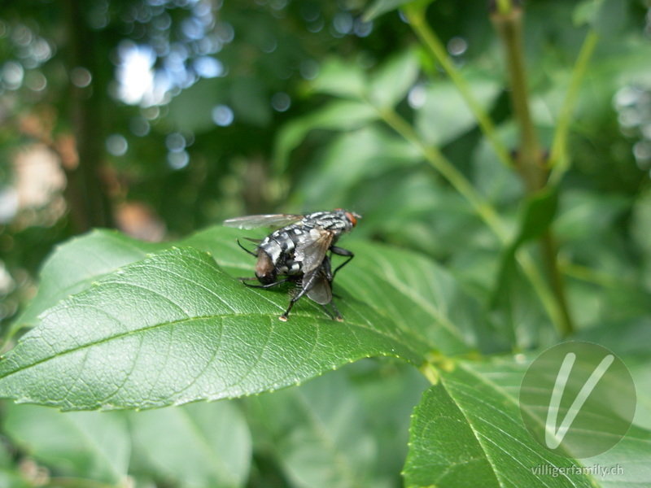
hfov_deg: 49.0
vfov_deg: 37.7
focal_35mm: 38
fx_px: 715
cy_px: 244
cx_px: 326
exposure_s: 1/157
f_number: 2.9
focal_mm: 6.3
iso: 79
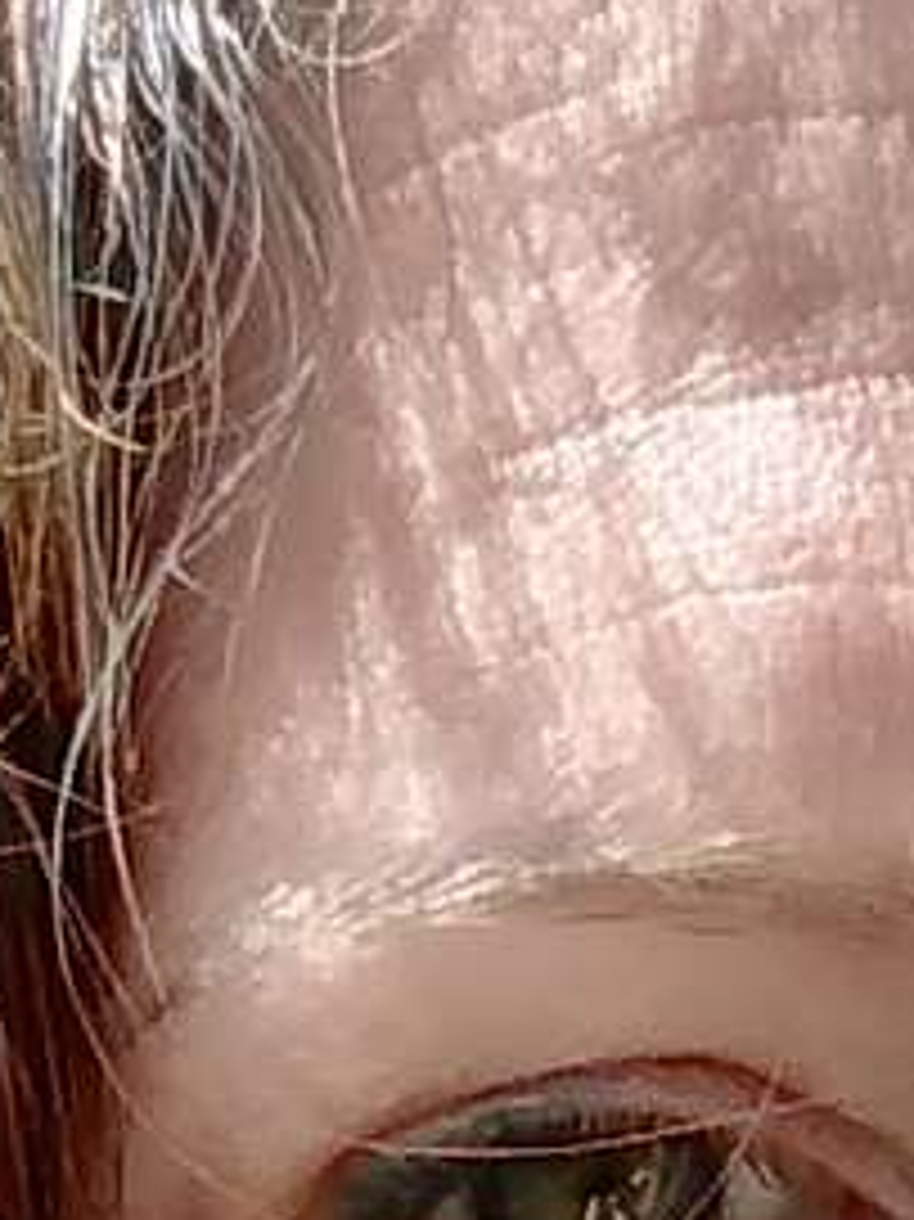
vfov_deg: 13.5
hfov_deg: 10.6
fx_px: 4862
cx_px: 1072
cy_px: 1778
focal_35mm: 138
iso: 100
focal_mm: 3.01
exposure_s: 1/387
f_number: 2
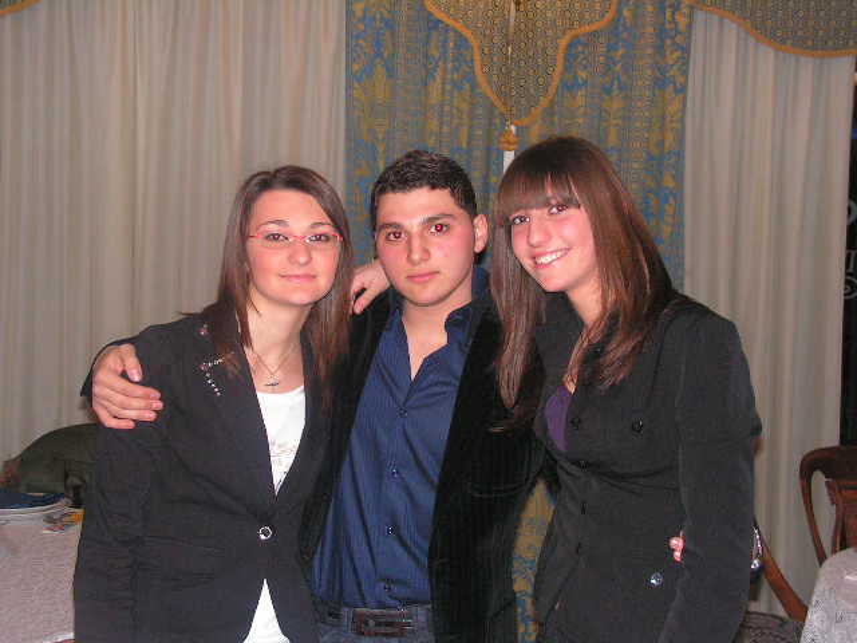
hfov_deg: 36.2
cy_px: 322
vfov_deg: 27.5
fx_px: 1312
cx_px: 428
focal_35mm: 53
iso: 200
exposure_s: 1/60
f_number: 3.2
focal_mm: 8.9
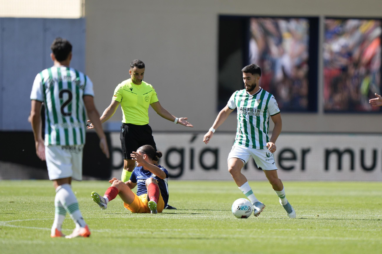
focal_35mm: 400
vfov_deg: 3.4
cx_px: 191
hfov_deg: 5.2
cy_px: 127
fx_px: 4243
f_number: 2.8
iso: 100
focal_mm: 400
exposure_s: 1/800
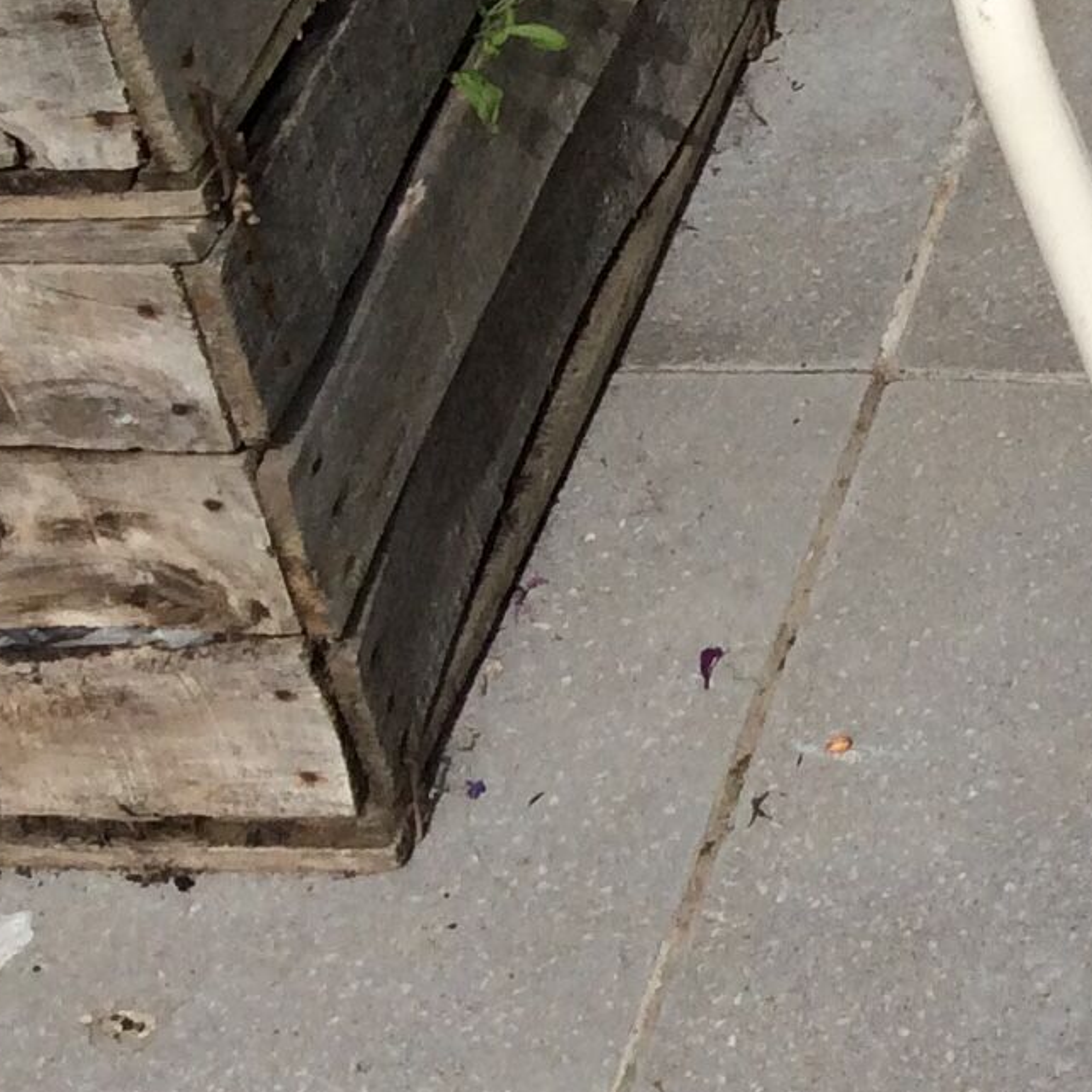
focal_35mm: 114
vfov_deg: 15.0
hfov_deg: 13.9
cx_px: 1852
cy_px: -26
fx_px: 4069
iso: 32
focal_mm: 3.3
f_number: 2.4
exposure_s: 1/3817
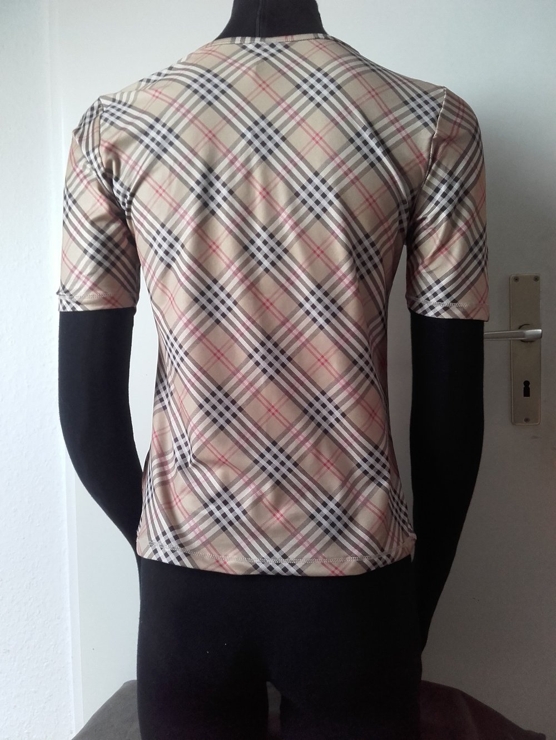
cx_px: 278
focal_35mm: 31
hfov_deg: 45.4
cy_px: 370
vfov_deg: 58.3
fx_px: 664
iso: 100
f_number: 2.2
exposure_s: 1/33
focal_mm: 3.31
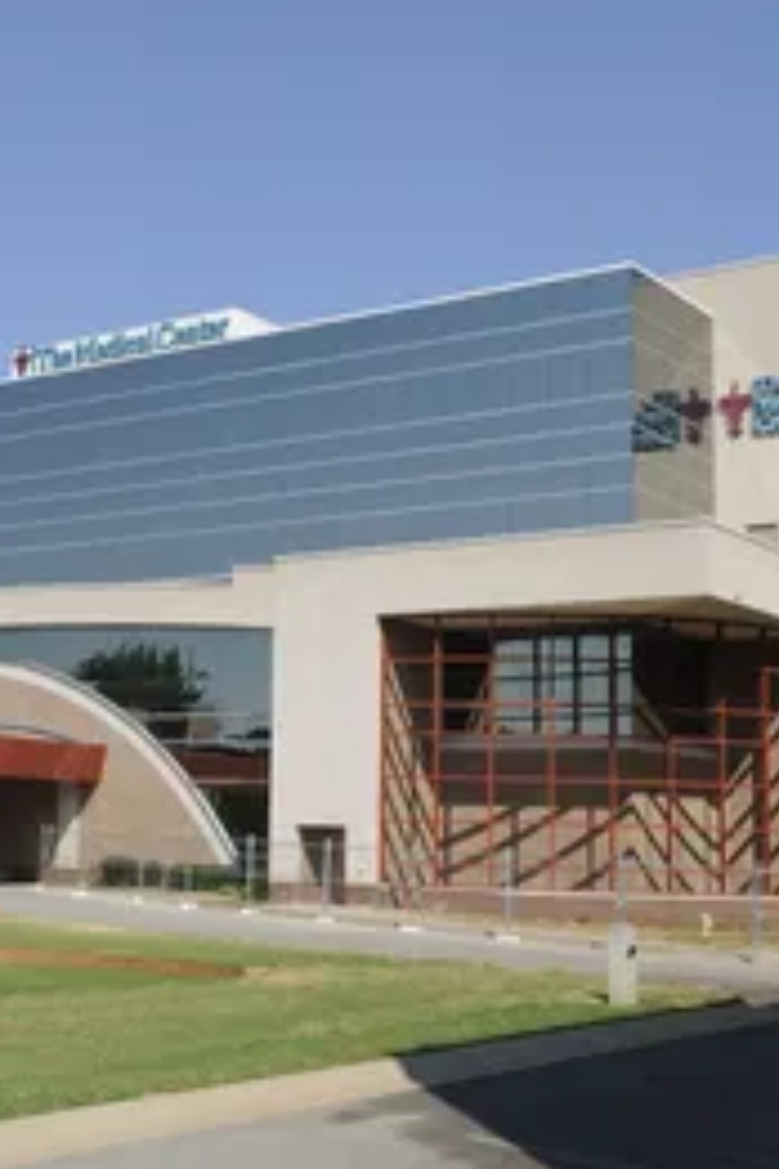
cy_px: 578
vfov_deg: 37.7
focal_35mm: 53
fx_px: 1713
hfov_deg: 25.3
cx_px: 179
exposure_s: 1/160
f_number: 11
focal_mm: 23
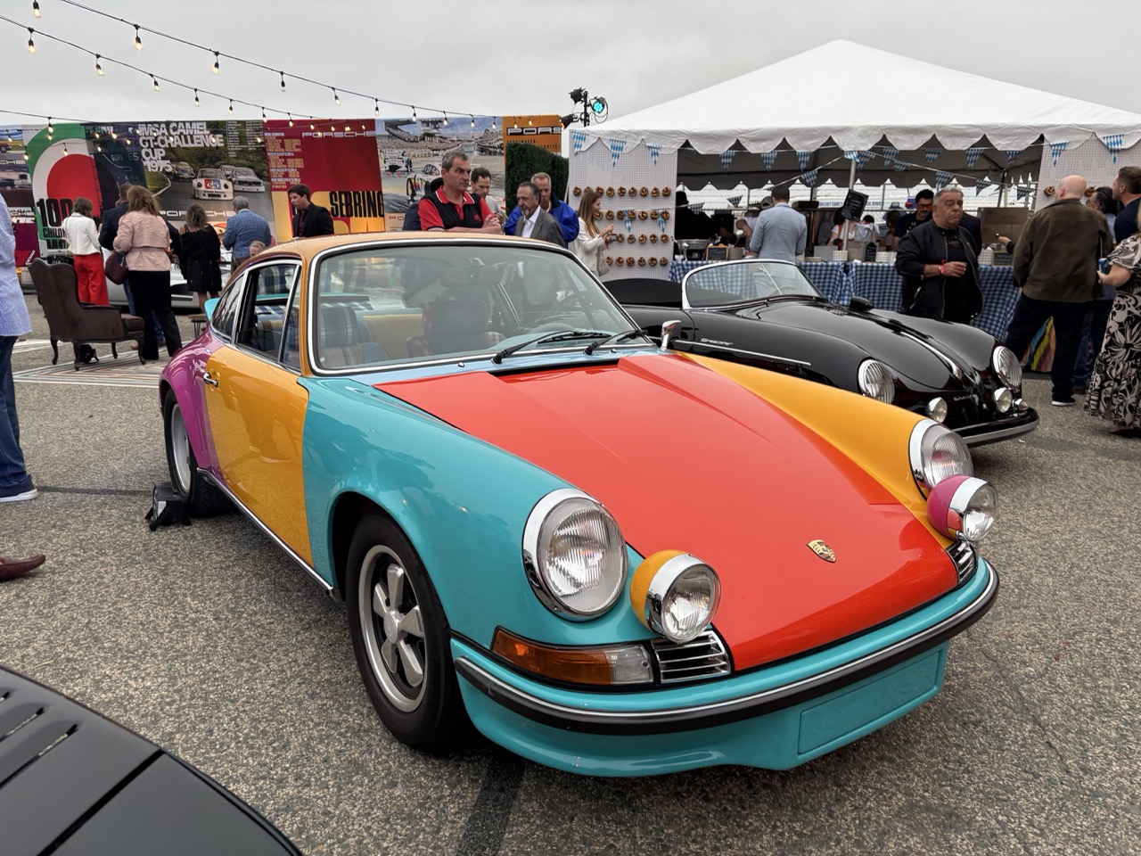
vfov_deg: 53.1
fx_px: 857
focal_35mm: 26
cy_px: 428
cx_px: 570
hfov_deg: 67.3
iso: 50
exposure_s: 1/133
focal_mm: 5.96
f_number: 1.6
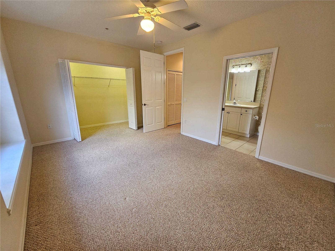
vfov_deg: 89.9
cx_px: 168
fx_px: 126
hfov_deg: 106.2
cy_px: 126
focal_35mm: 13
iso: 160
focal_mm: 2.2
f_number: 2.2
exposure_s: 1/60
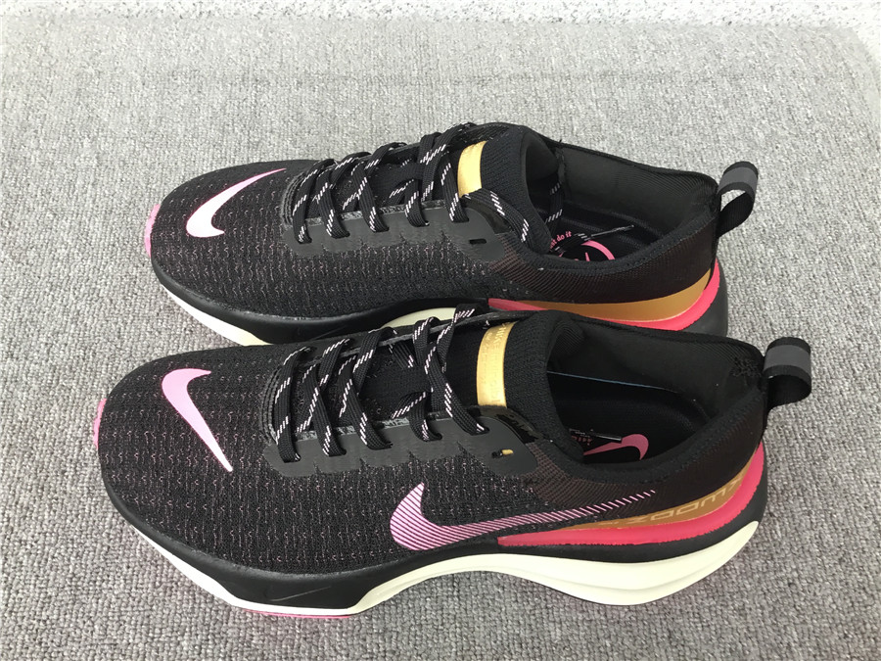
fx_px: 789
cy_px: 330
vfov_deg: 45.4
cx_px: 440
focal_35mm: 31
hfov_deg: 58.4
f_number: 2.4
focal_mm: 3.3
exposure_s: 1/33
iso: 32
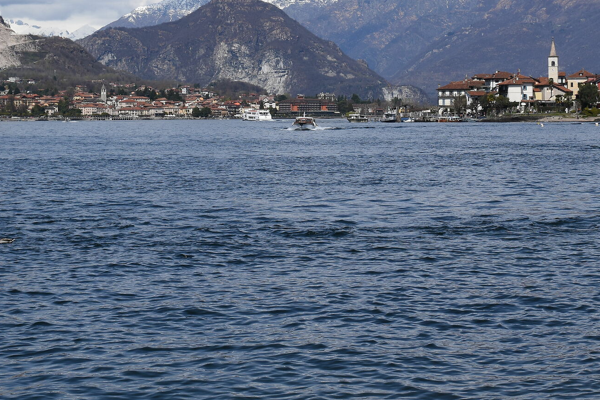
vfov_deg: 14.1
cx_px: 364
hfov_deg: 21.0
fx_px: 1615
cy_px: 134
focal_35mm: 97
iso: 125
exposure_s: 1/500
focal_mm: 35
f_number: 11
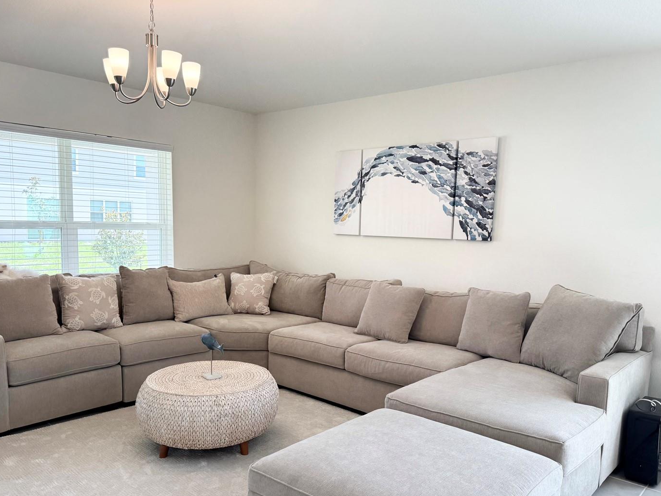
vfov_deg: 49.6
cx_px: 327
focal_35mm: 28
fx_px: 535
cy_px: 279
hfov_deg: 63.4
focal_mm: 6.76
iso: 80
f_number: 1.78
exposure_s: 1/177
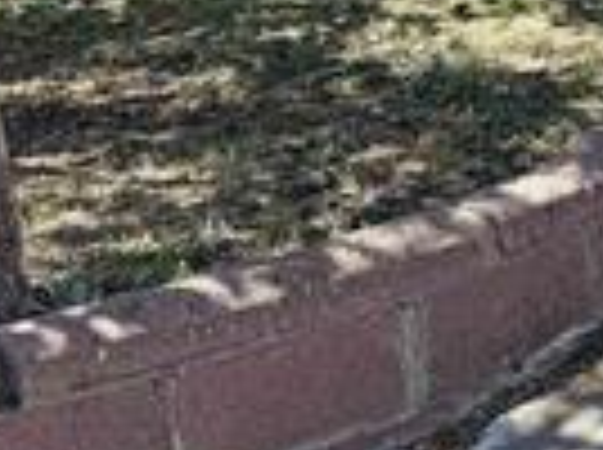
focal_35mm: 115
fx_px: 2000
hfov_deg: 15.6
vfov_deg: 12.4
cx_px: 940
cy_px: -135
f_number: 1.78
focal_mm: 6.76
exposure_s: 1/5319
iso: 80
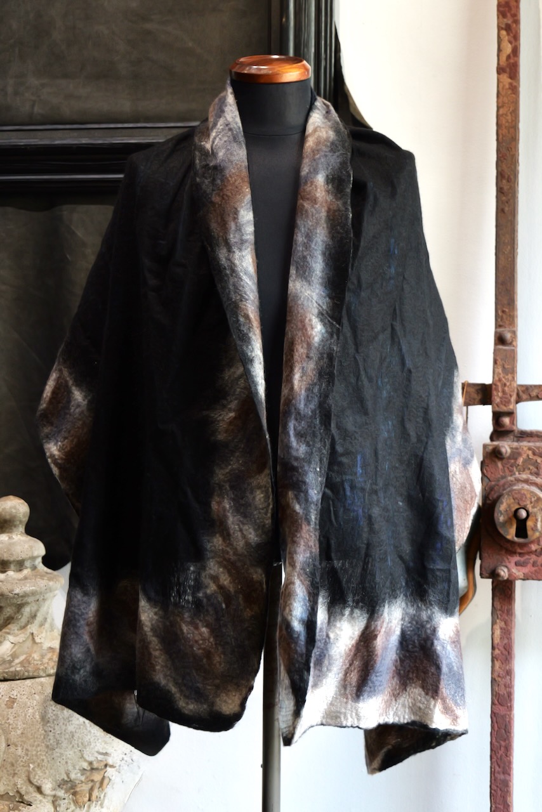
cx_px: 271
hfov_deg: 25.1
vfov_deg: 36.9
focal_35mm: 54
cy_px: 406
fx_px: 1219
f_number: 5.4
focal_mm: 54
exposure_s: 1/60
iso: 2500
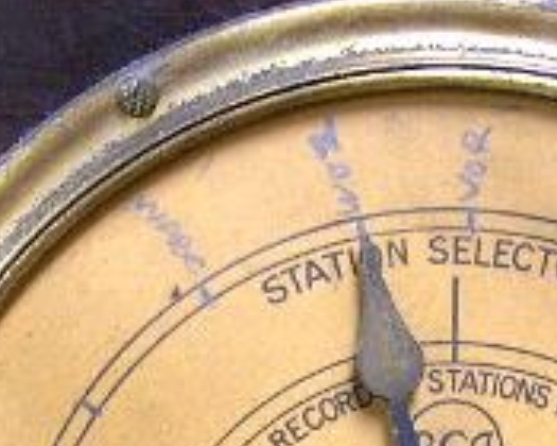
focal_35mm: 87
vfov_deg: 17.3
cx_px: 430
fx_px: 1434
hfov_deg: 21.8
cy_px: 448
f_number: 2.8
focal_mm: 8
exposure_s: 1/4.7
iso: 127
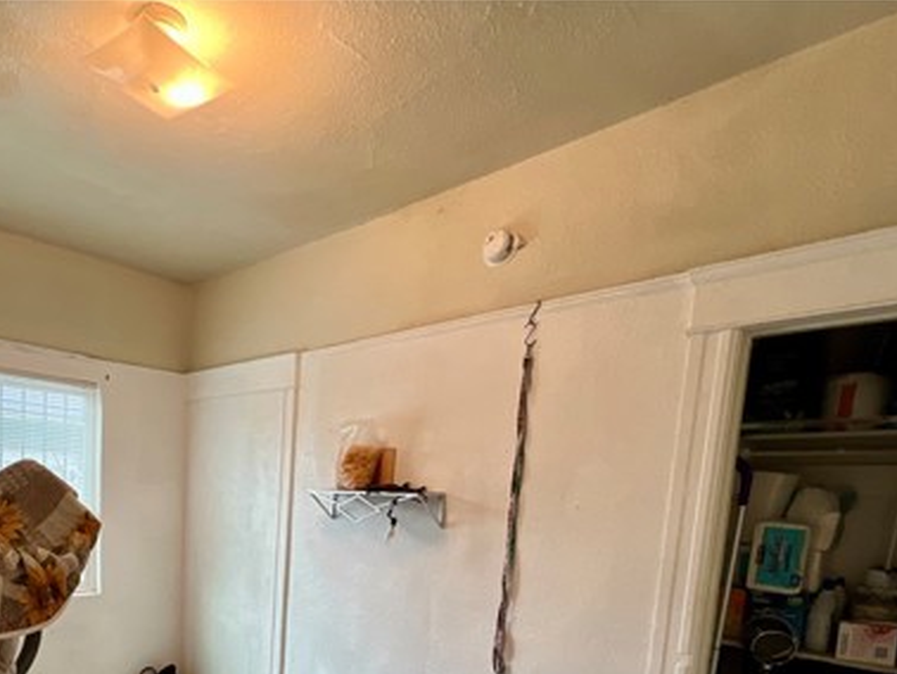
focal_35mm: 22
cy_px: 567
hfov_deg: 73.2
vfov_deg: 55.4
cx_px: 275
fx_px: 570
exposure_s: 1/60
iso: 160
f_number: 1.8
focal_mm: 1.57
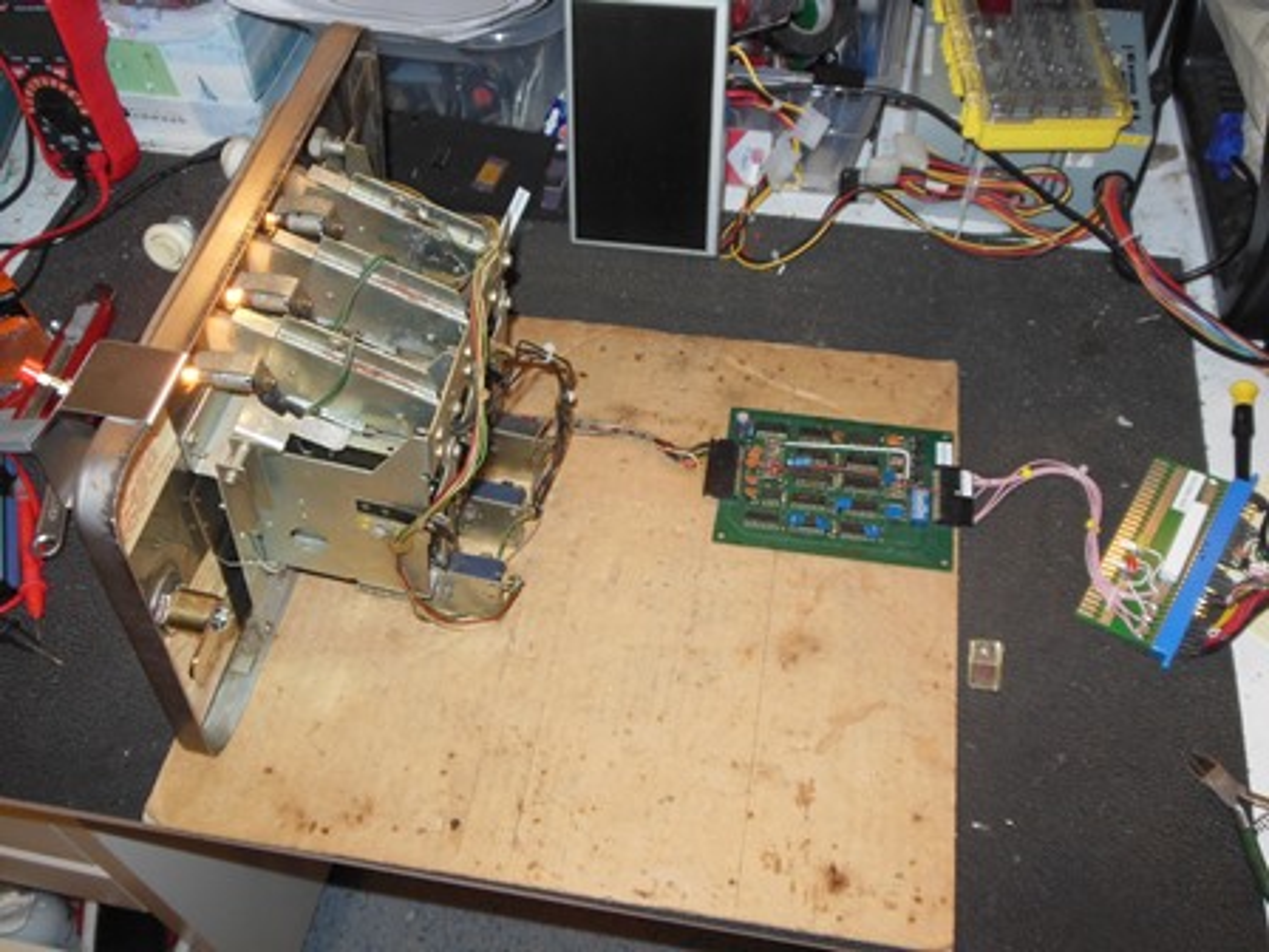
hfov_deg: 61.7
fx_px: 1063
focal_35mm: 29
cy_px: 476
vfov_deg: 48.2
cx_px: 634
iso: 200
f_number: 3.3
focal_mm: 5.2
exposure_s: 1/25
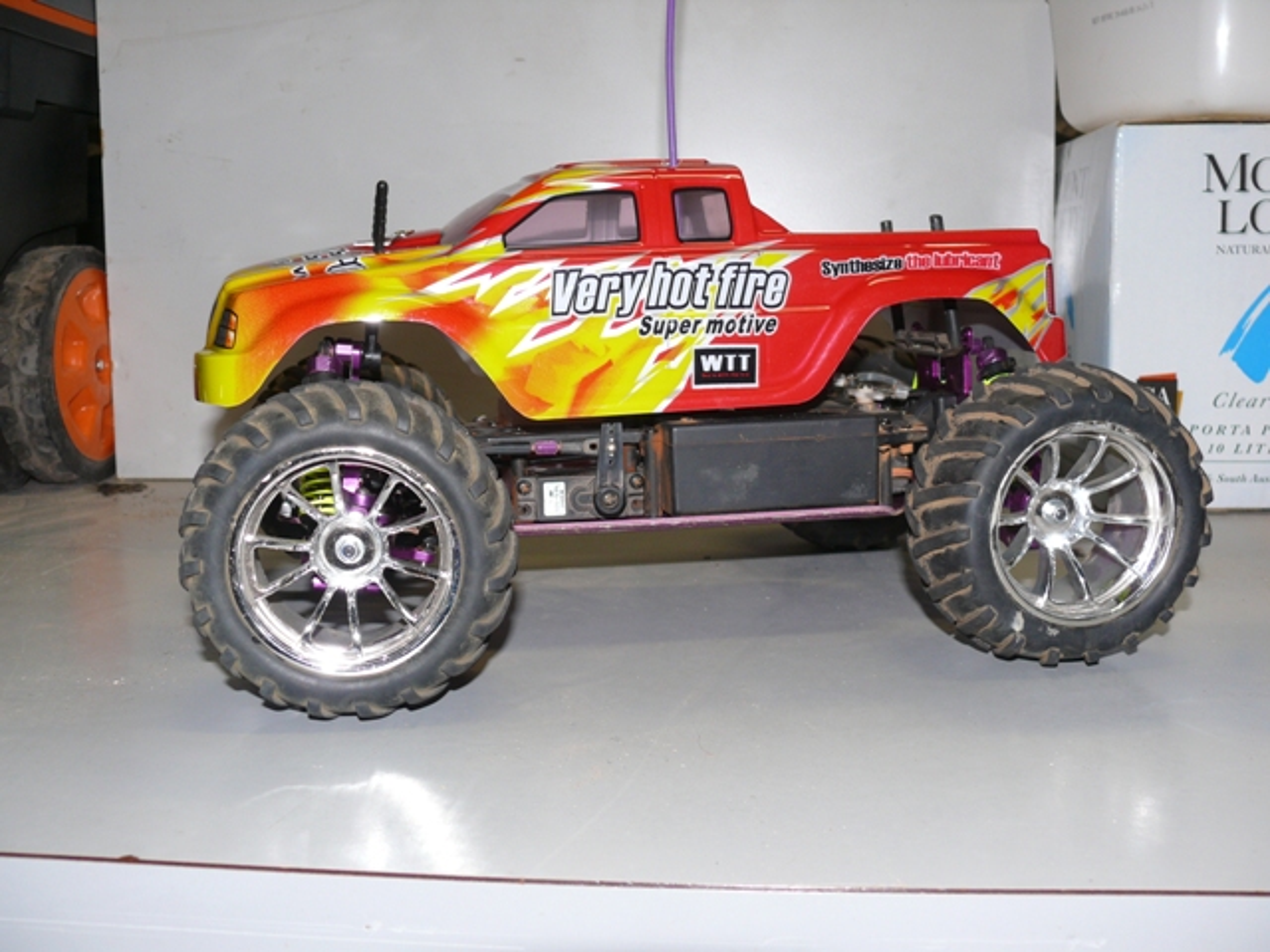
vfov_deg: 37.7
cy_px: 476
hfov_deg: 49.0
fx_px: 1394
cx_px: 635
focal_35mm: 38
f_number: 2.8
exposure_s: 1/30
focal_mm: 8
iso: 100
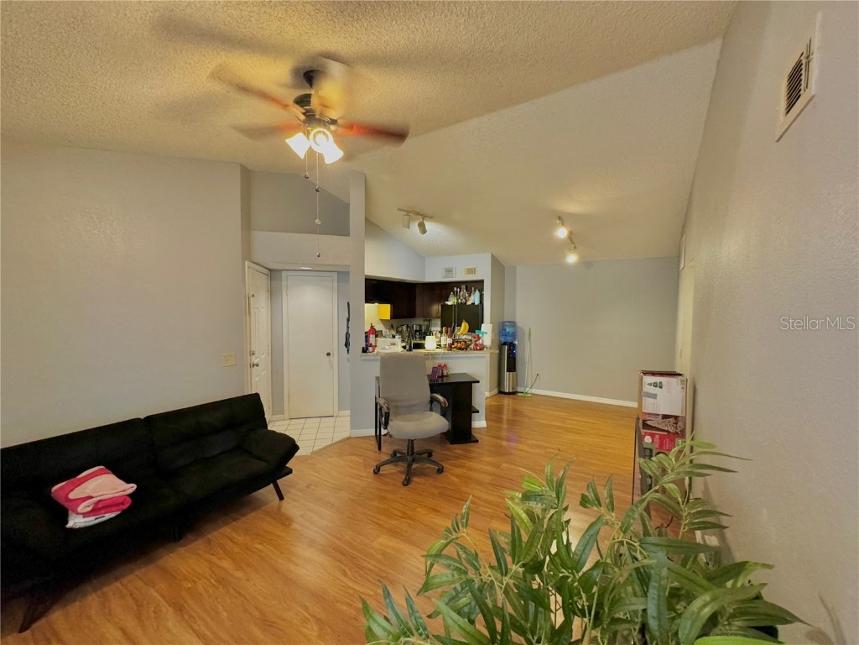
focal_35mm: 14
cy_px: 322
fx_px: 347
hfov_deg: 102.1
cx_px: 430
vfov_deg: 85.7
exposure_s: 1/60
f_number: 2.2
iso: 640
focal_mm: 2.22
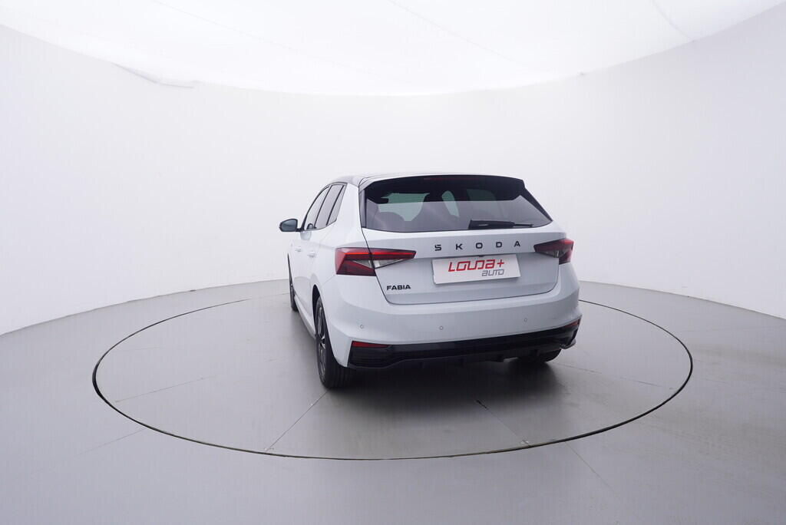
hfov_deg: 77.3
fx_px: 492
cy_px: 262
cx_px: 393
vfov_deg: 56.2
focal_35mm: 22
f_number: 5
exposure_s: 1/80
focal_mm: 15
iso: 200
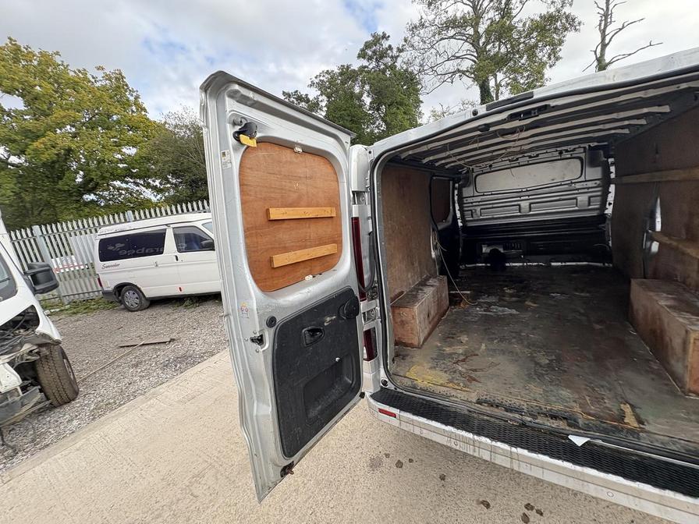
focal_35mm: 14
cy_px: 262
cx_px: 350
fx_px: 283
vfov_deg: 85.7
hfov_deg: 102.1
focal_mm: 2.22
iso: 64
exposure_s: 1/157
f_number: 2.2
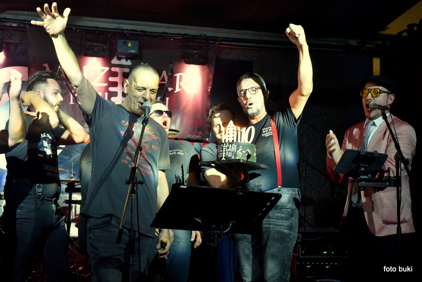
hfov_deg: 39.6
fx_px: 586
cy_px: 141
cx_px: 211
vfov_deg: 27.0
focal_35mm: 50
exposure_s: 1/100
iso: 2000
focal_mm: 50
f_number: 6.3
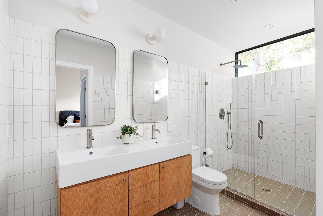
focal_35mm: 16
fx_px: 144
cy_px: 108
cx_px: 162
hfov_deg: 96.7
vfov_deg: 73.8
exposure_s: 1/125
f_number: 8
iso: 500
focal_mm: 16
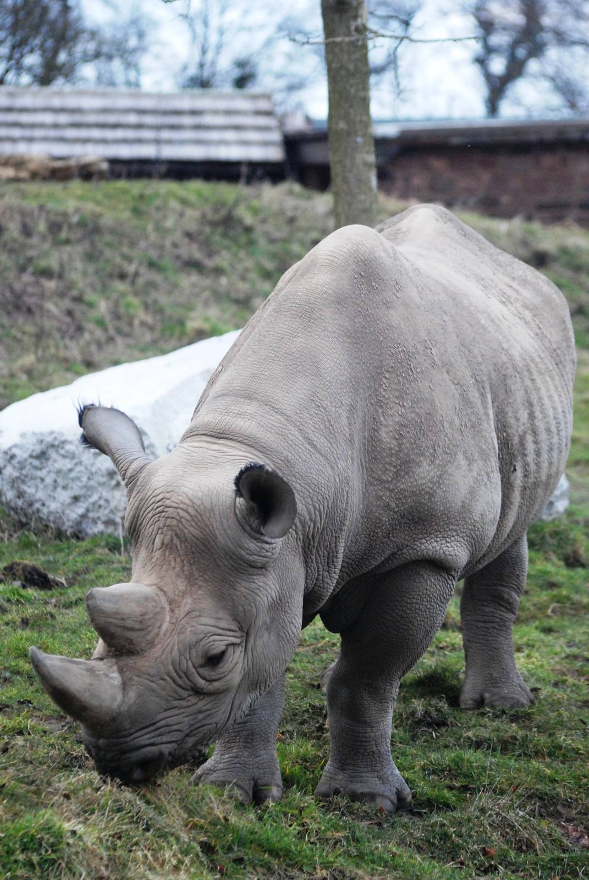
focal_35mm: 180
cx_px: 294
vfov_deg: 11.4
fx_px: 4405
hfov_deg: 7.7
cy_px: 440
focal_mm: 120
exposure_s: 1/640
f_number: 4.2
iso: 1600
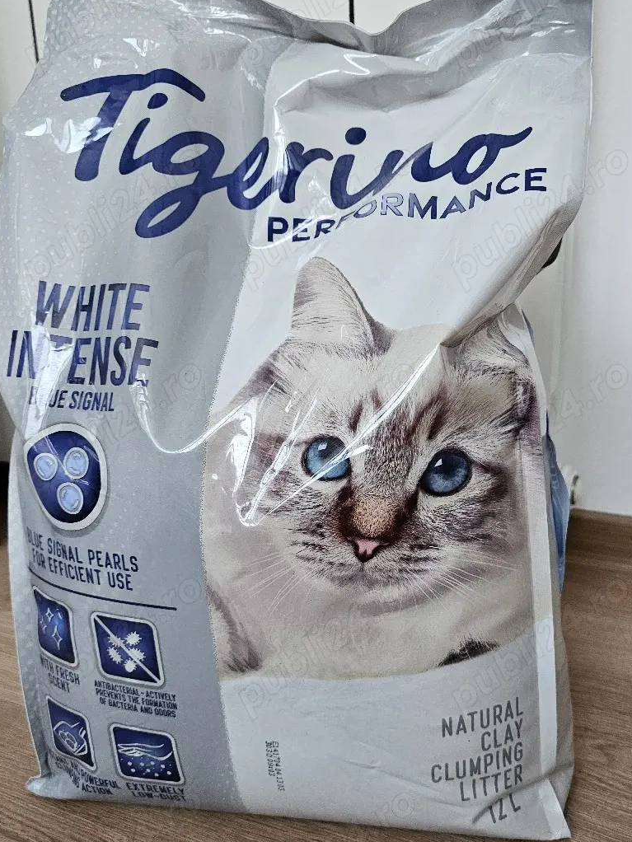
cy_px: 462
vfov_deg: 59.8
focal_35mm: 30
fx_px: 730
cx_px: 381
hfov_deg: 46.5
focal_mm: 6.3
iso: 500
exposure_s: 1/50.3
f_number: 1.7
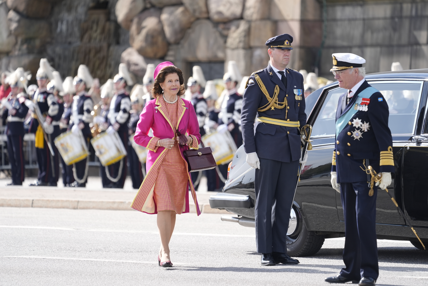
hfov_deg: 6.5
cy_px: 143
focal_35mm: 318
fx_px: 3784
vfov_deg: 4.3
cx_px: 214
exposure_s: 1/1000
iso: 500
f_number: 5.6
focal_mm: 318
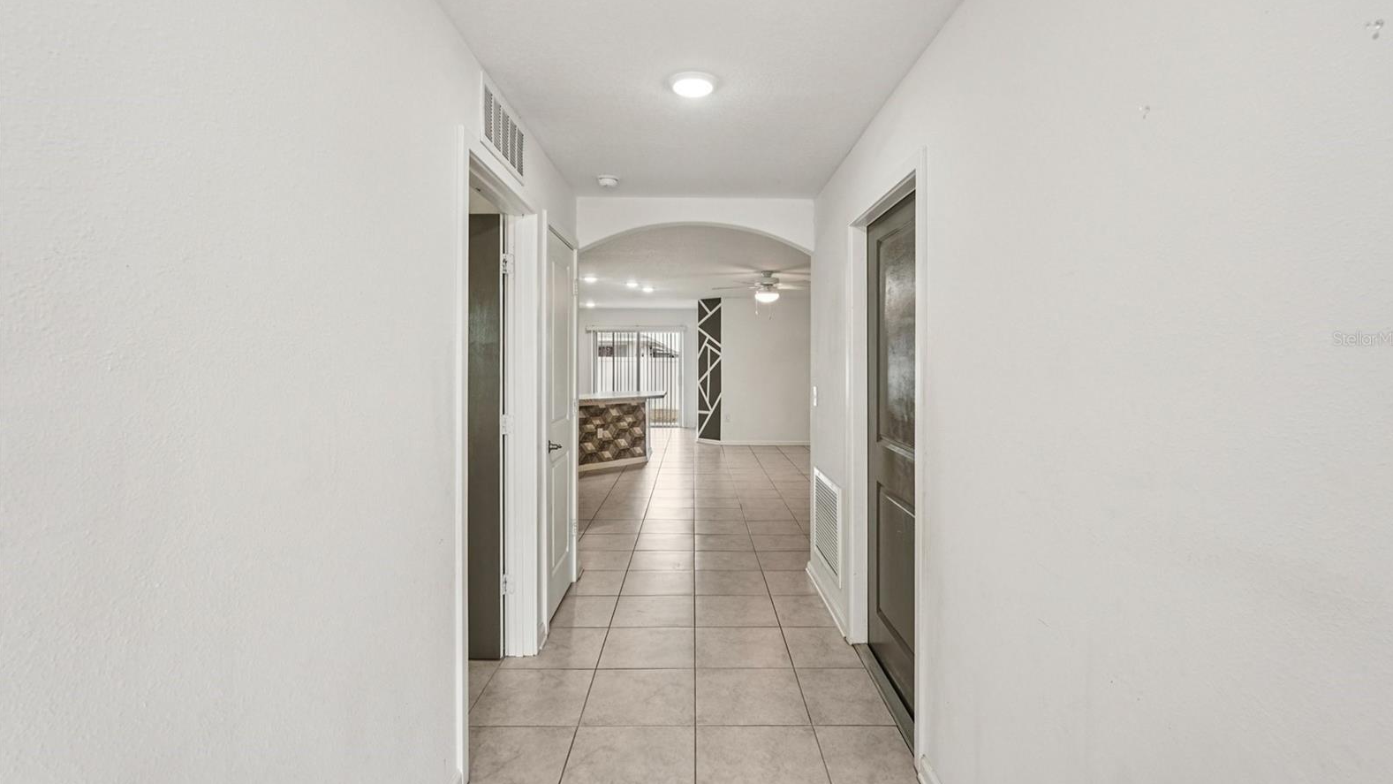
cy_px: 339
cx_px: 705
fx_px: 628
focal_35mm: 17
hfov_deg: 95.9
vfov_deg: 63.7
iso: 400
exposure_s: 1/40
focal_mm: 16
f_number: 8
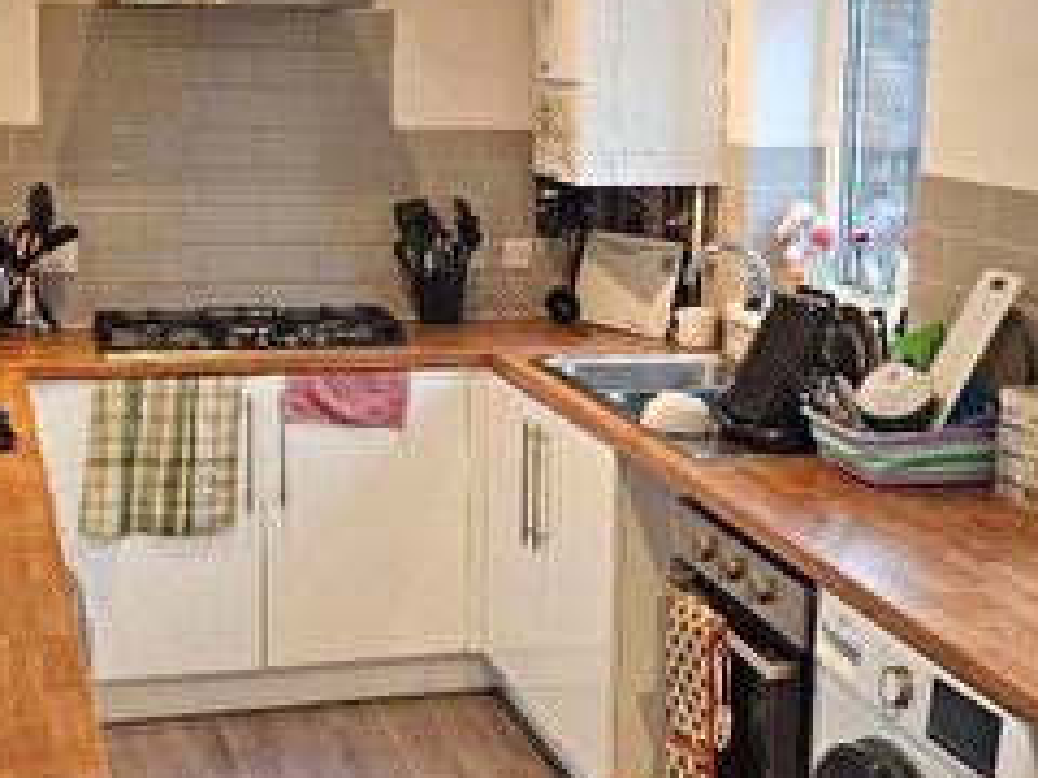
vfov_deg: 21.9
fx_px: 2009
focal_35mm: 67
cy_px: 348
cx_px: 588
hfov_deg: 28.9
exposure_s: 1/100
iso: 320
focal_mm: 6.3
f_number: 1.7
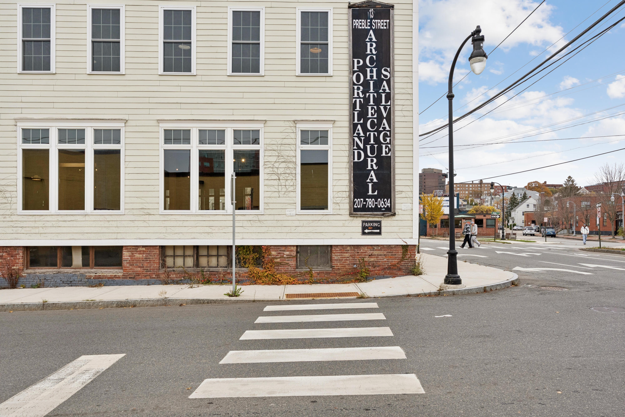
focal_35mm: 25
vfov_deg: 51.3
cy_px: 208
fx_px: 434
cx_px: 312
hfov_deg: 71.5
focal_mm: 25
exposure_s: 1/320
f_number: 7.1
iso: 250
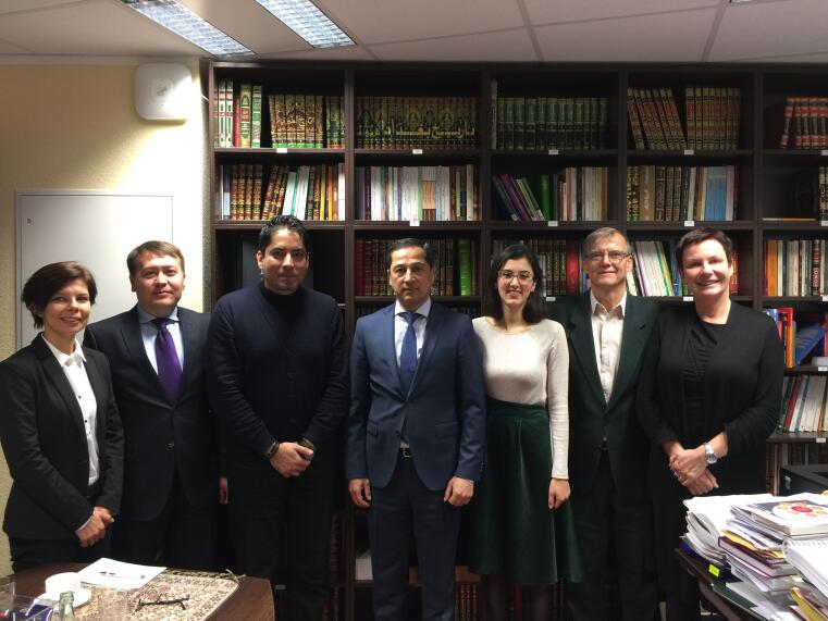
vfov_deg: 48.2
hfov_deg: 61.7
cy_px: 310
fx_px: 694
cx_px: 414
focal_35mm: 29
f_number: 2.2
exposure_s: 1/17
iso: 50
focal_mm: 4.15
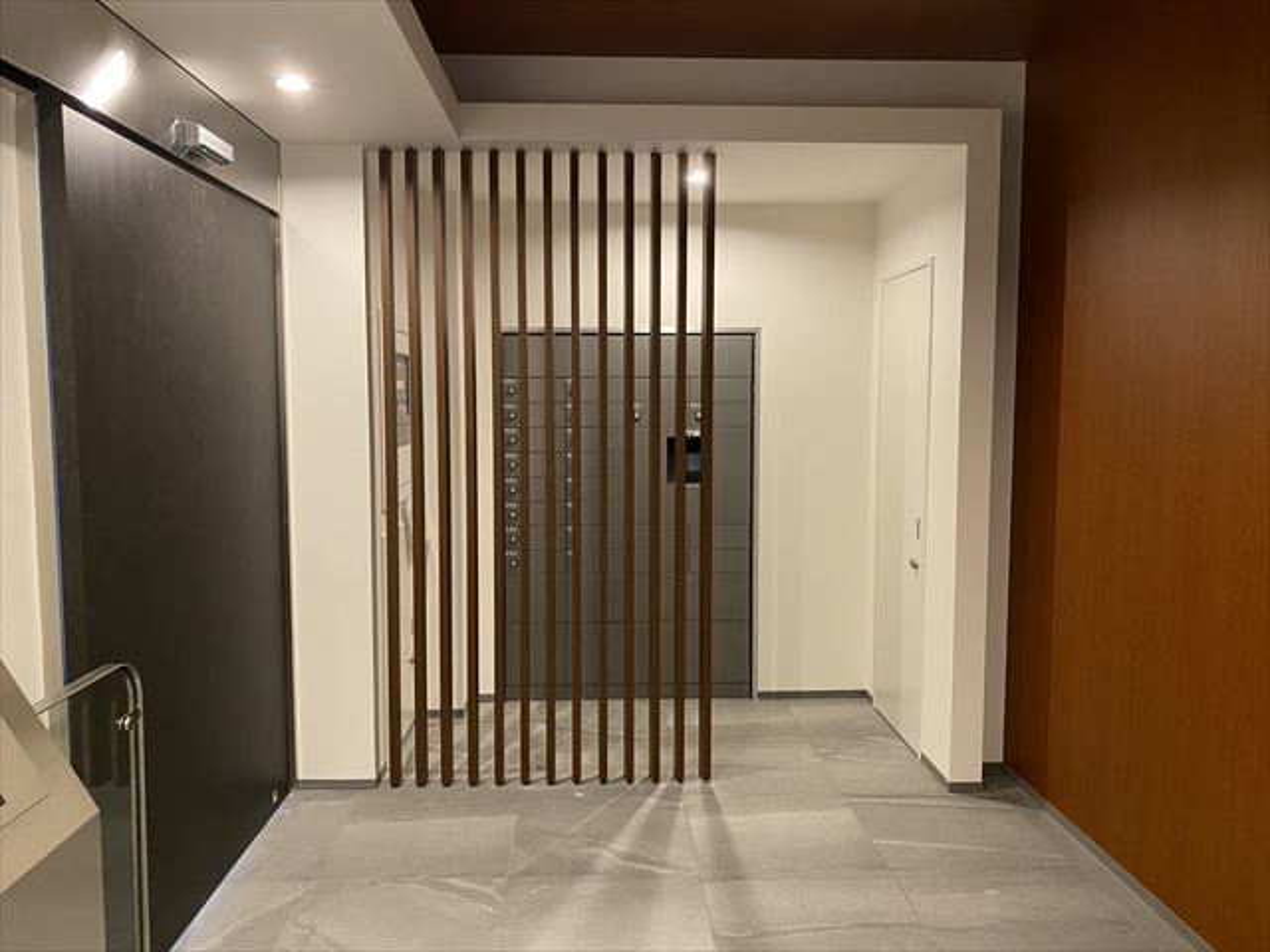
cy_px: 476
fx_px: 954
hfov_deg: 67.3
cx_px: 635
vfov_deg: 53.1
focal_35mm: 26
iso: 250
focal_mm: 4.25
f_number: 1.8
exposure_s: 1/41
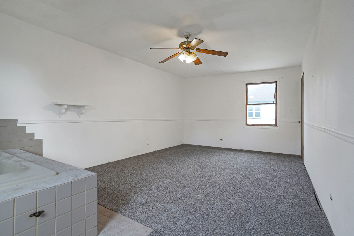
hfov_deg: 93.3
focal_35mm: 17
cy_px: 118
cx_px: 177
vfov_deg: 70.4
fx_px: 167
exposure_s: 1/160
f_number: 4
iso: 1250
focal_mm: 17
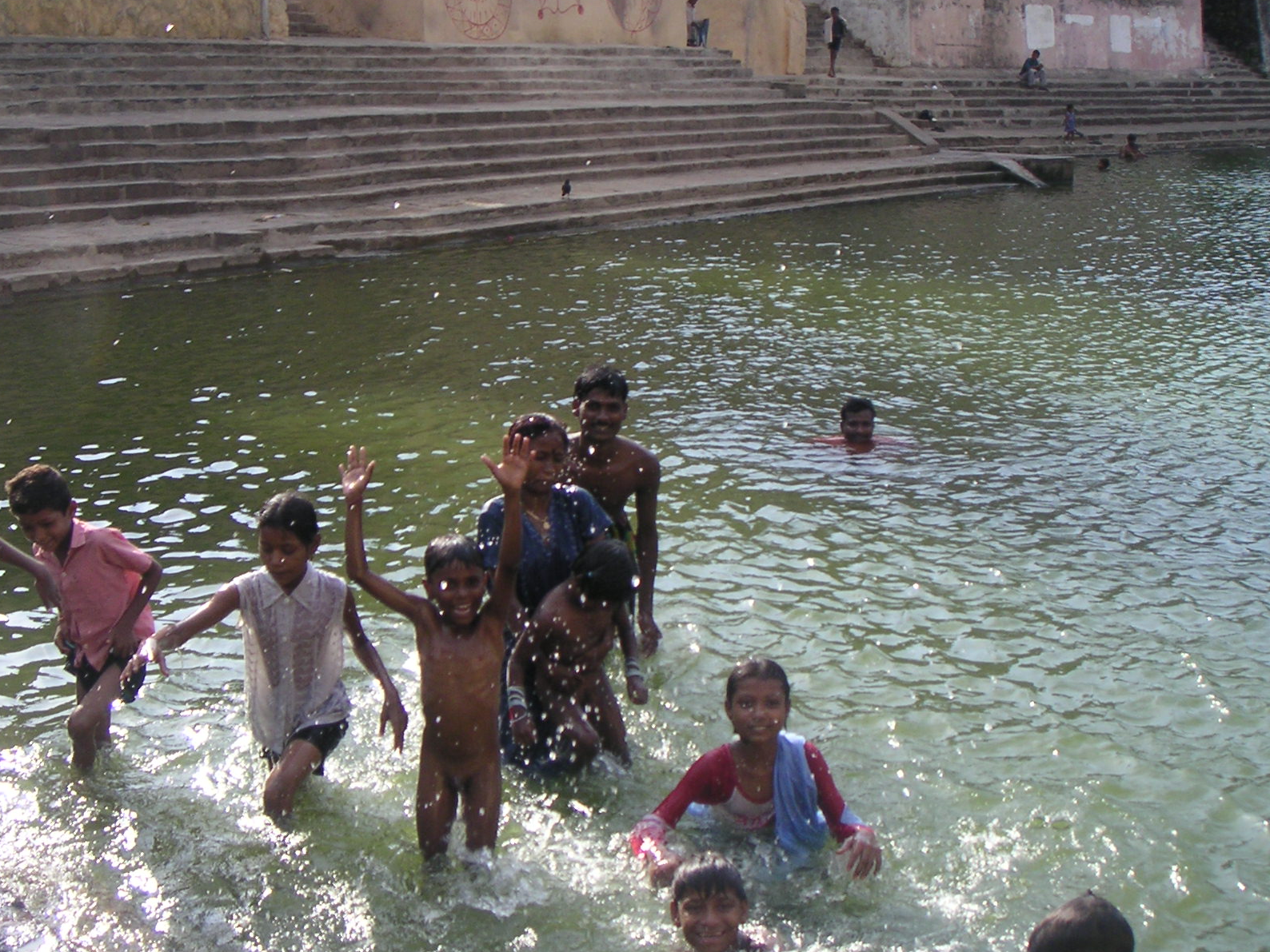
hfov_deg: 38.8
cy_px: 436
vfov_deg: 29.7
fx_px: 1798
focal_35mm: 49
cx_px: 516
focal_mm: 6
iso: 50
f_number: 2.8
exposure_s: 1/350
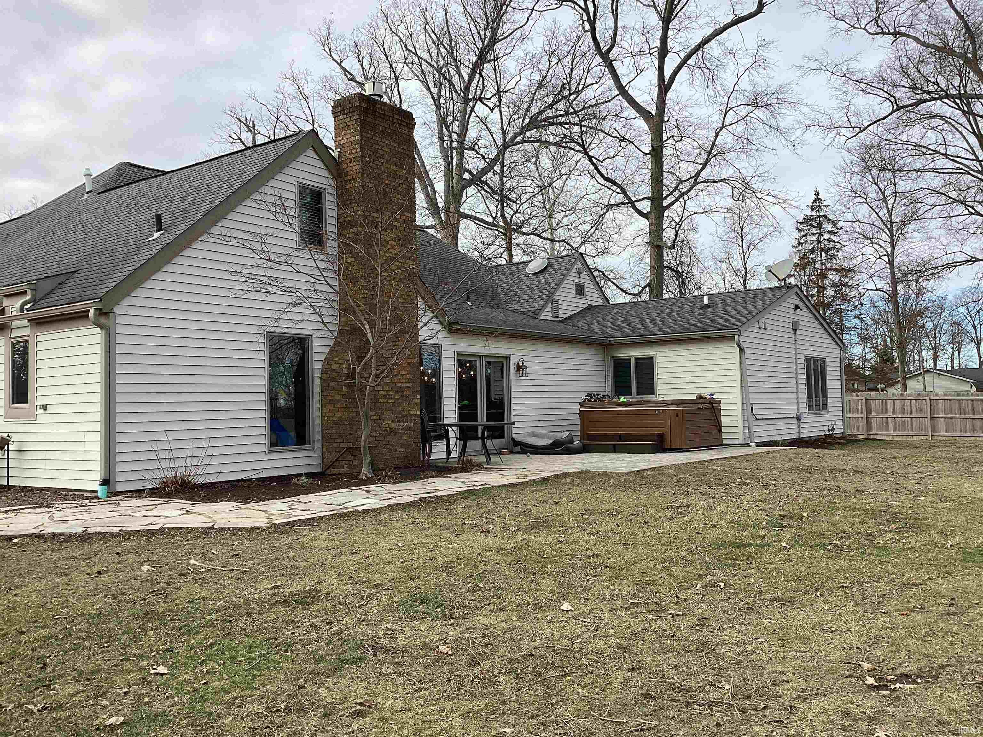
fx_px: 880
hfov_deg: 58.4
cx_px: 492
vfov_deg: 45.4
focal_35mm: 31
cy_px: 368
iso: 25
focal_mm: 3.3
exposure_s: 1/497
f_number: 2.4
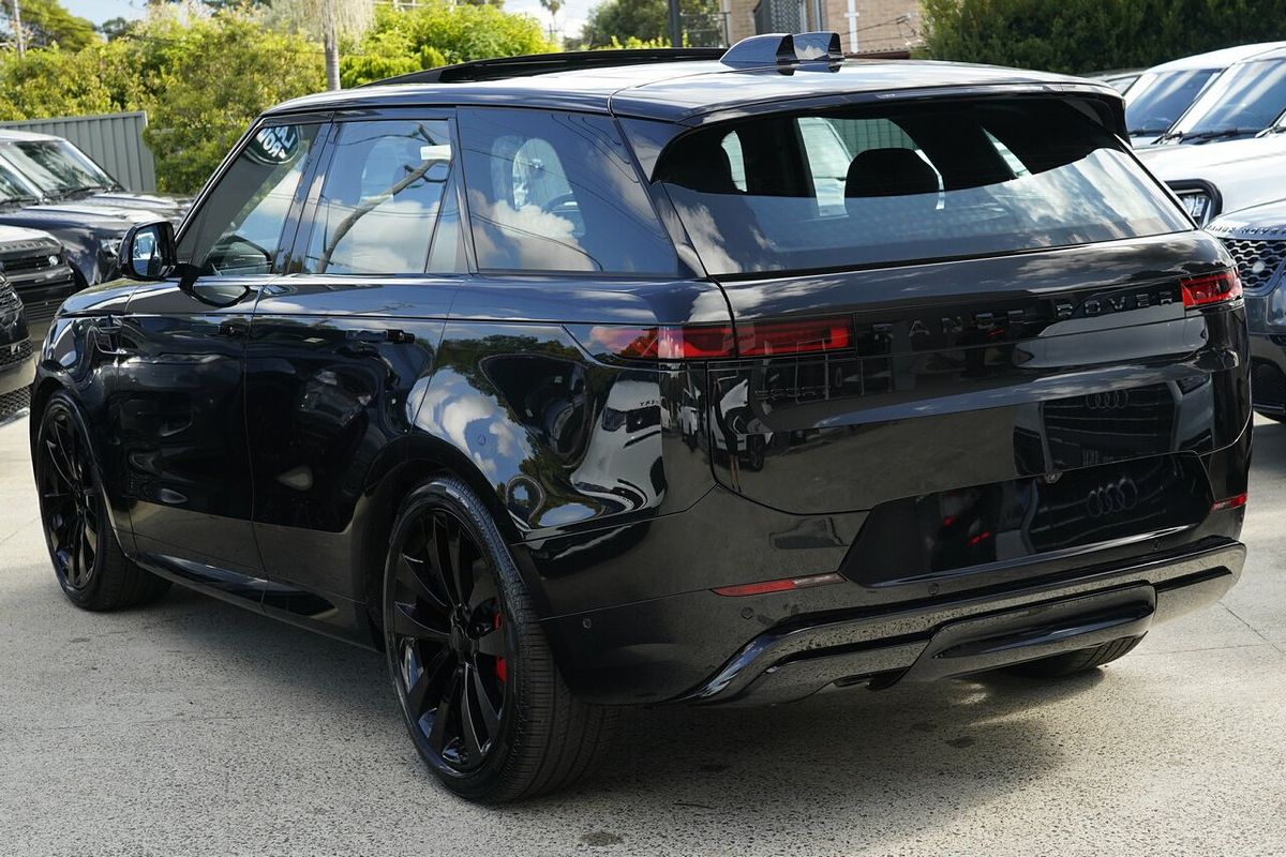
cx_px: 643
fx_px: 1822
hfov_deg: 38.9
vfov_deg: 26.5
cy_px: 428
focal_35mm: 51
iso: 1000
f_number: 7.1
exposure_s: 1/250
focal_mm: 51
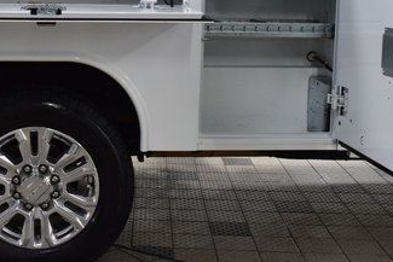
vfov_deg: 20.8
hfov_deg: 30.0
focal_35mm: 65
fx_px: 710
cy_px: 77
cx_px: 60
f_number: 5.6
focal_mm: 22
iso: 1600
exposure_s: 1/60
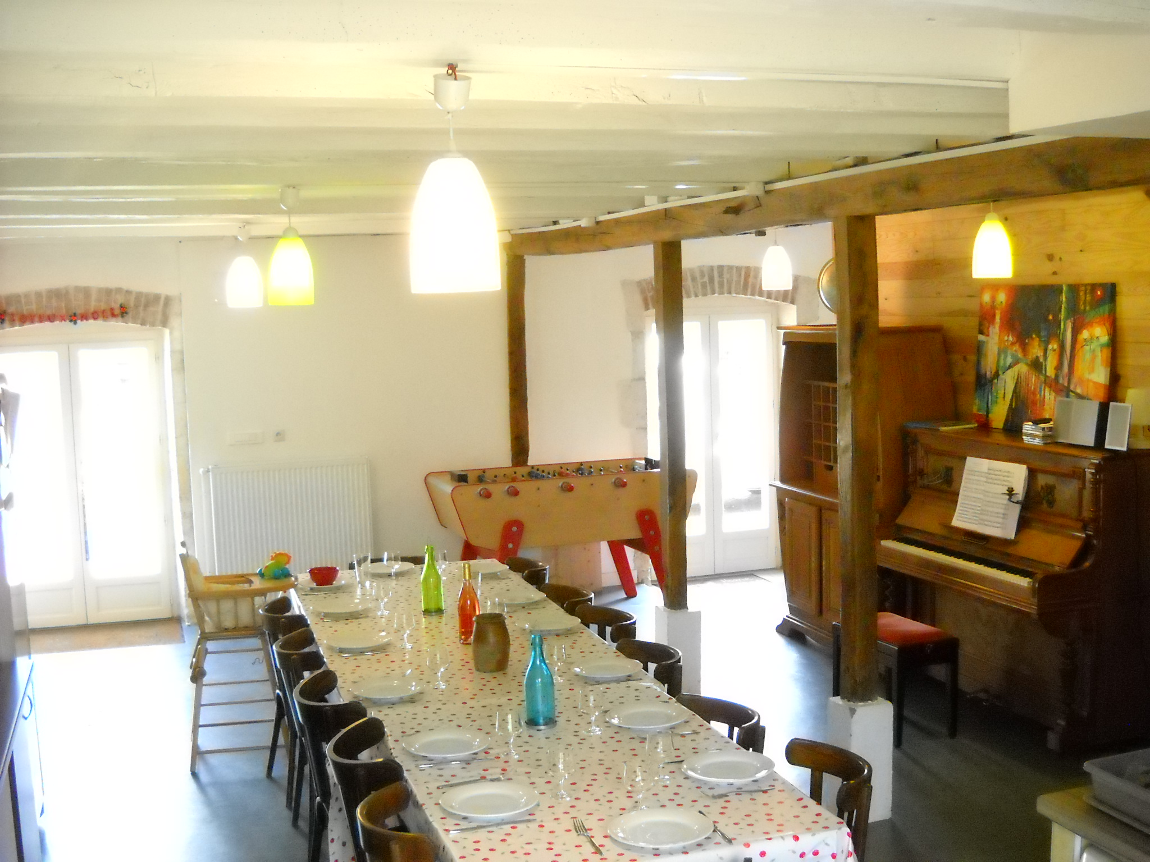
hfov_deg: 45.8
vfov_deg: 35.1
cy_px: 431
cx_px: 575
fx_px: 1362
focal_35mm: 41
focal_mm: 6.72
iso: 800
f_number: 3.1
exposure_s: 1/64
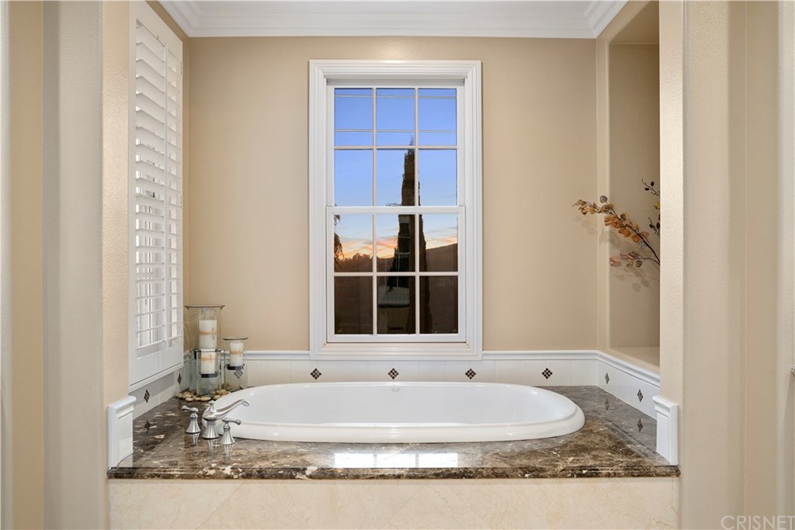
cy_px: 265
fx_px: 574
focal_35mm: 26
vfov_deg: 49.6
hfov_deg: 69.4
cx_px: 398
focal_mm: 26
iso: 320
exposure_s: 1/6
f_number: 8
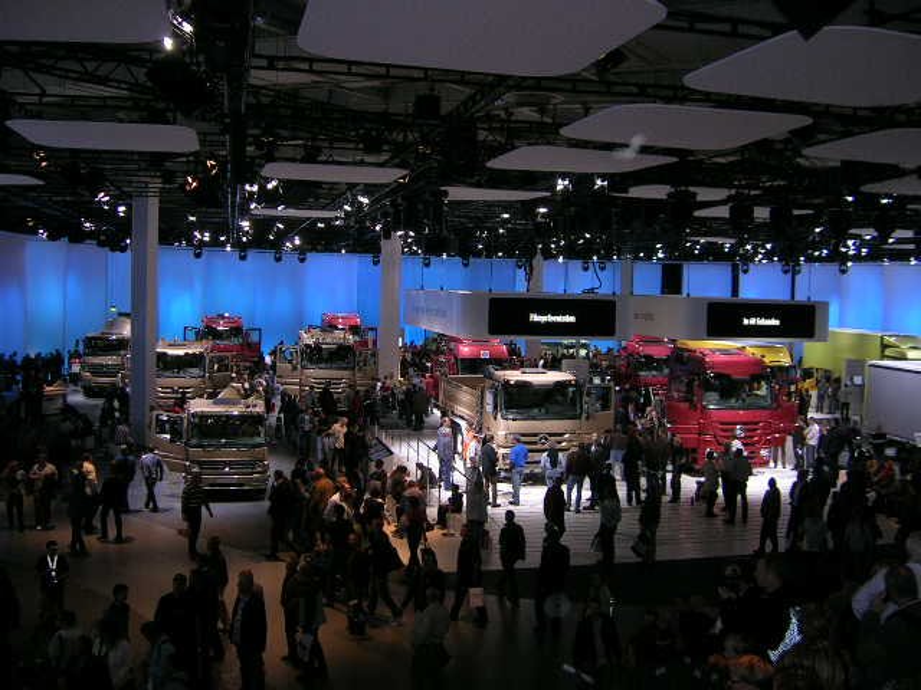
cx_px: 460
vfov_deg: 40.7
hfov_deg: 52.6
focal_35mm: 35
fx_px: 931
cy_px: 345
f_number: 2.8
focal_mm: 5.4
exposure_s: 1/60.1
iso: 117
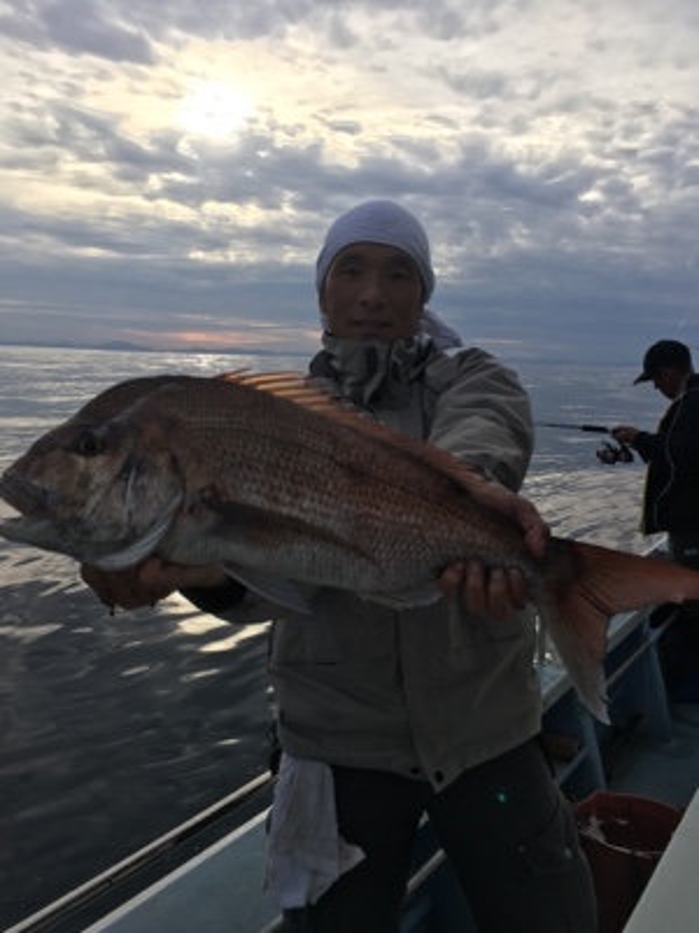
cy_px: 466
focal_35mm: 29
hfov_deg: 48.2
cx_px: 350
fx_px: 781
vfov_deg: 61.7
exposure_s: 1/1183
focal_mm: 4.15
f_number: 2.2
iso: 25
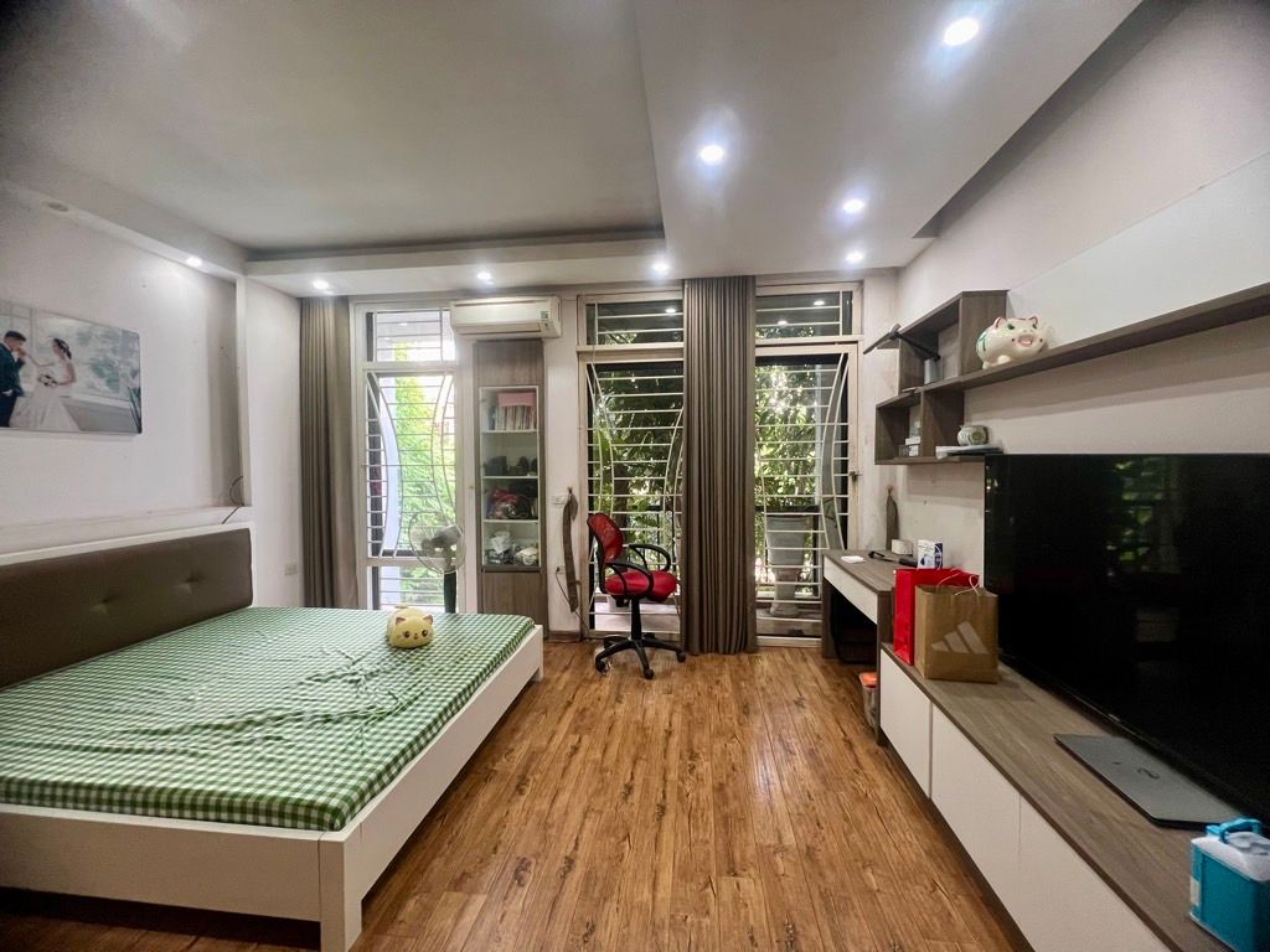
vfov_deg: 89.9
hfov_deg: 106.2
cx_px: 635
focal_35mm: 13
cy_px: 476
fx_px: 477
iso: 200
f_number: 1.8
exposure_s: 1/50
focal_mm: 1.57
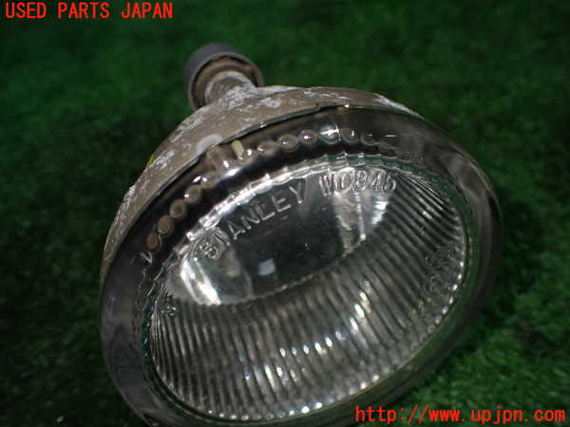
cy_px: 214
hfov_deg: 60.0
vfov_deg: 46.8
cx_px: 285
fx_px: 494
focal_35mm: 30
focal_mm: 5.4
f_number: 2.3
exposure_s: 1/125
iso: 250
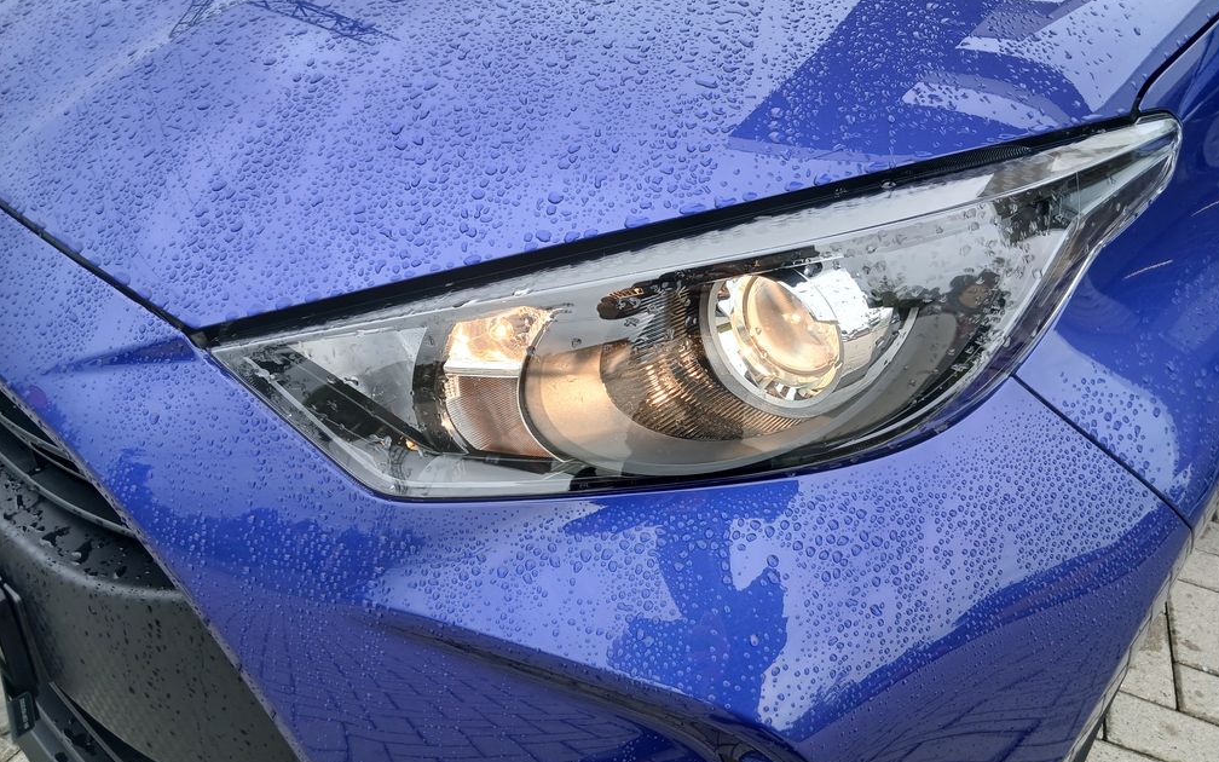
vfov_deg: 44.4
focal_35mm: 28
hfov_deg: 66.5
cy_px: 325
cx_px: 617
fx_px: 930
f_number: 1.8
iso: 40
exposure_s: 1/50
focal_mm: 3.98
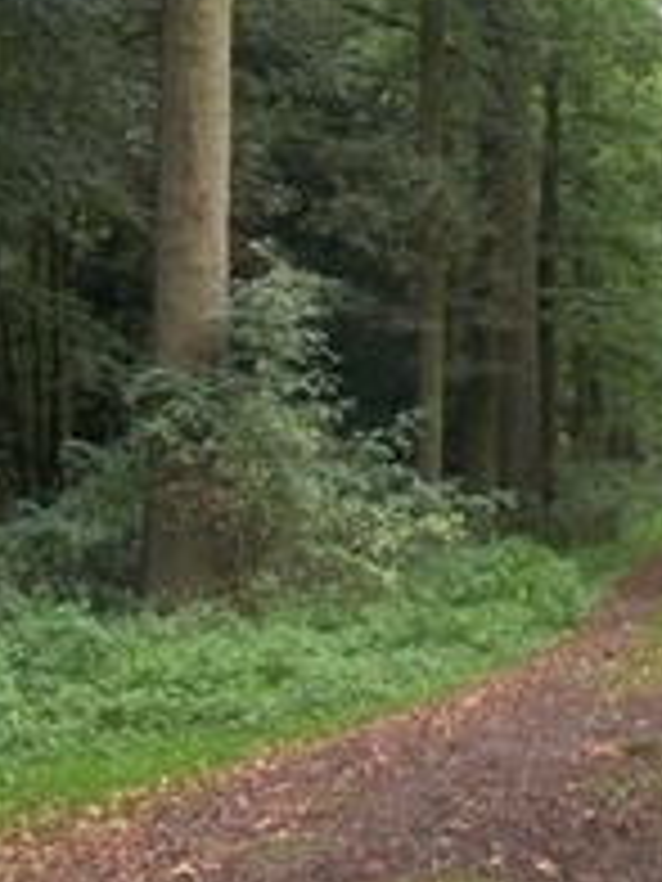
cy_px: -162
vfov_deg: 19.0
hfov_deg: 14.6
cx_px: 779
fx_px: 2499
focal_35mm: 98
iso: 178
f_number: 2.9
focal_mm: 5.7
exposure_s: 1/125
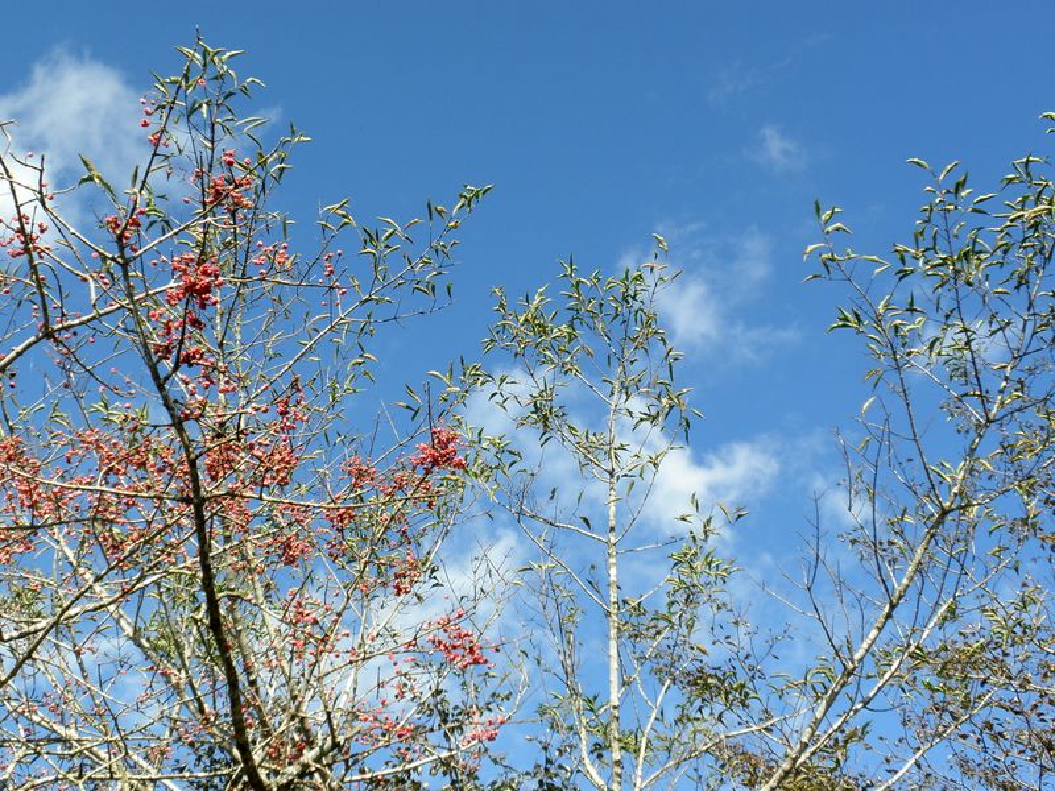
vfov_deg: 28.0
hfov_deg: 36.8
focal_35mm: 52
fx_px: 1585
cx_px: 528
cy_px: 396
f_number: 4.3
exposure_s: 1/320
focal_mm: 9.1
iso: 64
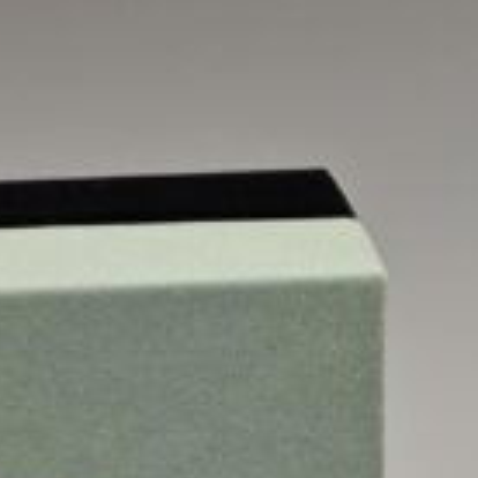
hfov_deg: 3.8
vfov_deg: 3.8
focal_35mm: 460
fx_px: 7186
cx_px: 333
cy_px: 710
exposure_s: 1/100
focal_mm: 10.1
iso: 200
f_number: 2
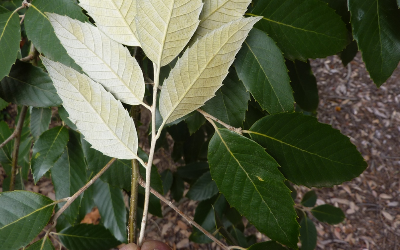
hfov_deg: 68.4
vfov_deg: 45.9
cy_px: 105
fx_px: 294
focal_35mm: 27
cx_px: 199
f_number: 3.3
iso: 80
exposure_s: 1/80
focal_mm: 4.1
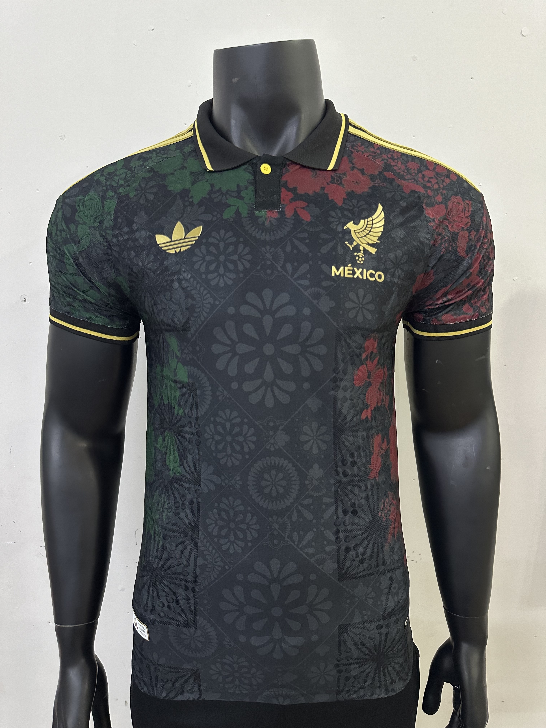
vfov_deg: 71.6
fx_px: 505
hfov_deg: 56.8
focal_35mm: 24
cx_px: 273
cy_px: 364
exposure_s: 1/50
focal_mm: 6.86
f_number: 1.78
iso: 400
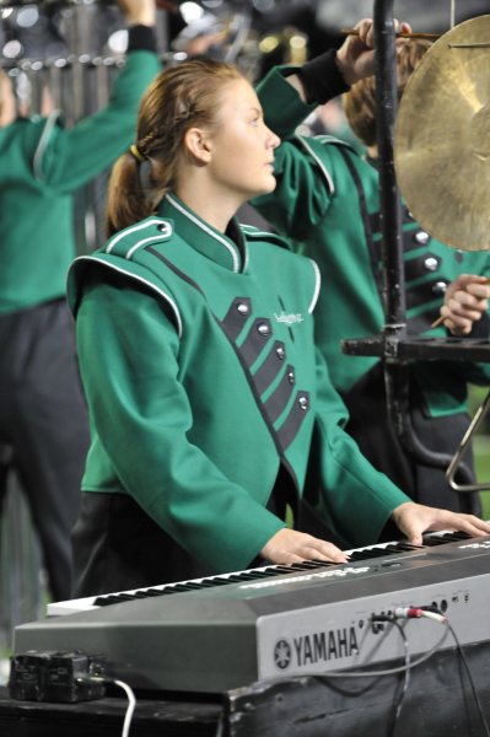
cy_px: 368
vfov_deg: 9.2
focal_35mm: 225
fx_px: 4601
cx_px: 245
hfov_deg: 6.1
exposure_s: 1/100
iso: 800
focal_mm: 150
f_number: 2.8
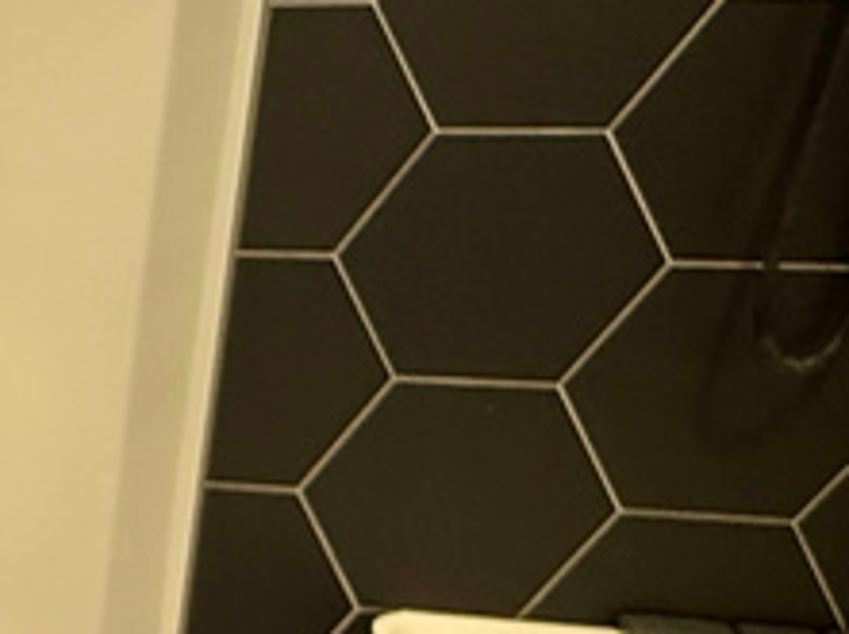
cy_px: 496
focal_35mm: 65
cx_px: -626
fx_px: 1592
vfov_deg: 22.3
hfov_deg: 21.3
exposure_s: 1/60
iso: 640
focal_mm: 2.22
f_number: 2.2
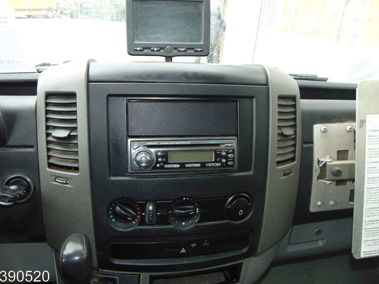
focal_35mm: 26
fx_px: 285
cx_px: 187
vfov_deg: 53.1
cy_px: 141
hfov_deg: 67.3
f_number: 3
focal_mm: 4.5
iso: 200
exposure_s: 1/30
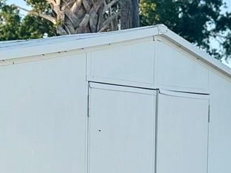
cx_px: 90
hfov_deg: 16.3
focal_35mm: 121
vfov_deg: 12.0
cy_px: 210
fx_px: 808
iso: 80
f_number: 1.78
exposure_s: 1/2445
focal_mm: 6.76
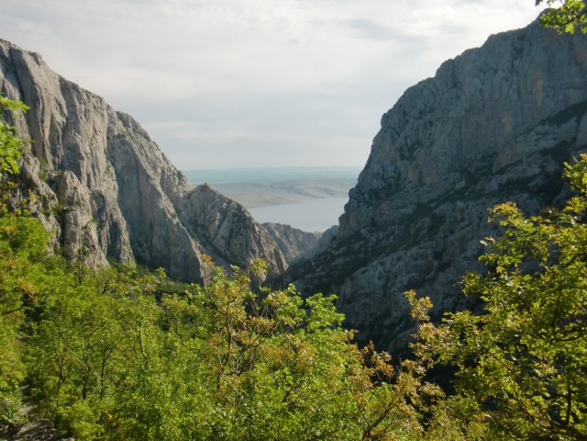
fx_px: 644
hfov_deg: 49.0
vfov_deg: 37.7
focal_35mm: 38
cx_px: 294
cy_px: 220
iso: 100
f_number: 8.9
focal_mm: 6.66
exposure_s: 1/250
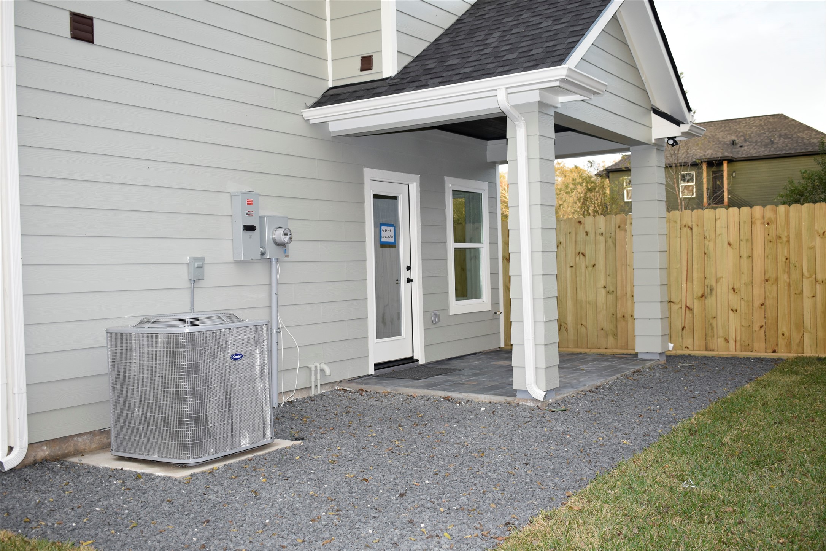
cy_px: 276
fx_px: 860
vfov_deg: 35.5
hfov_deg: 51.3
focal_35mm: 38
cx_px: 413
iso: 360
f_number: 5
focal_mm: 25
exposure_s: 1/200
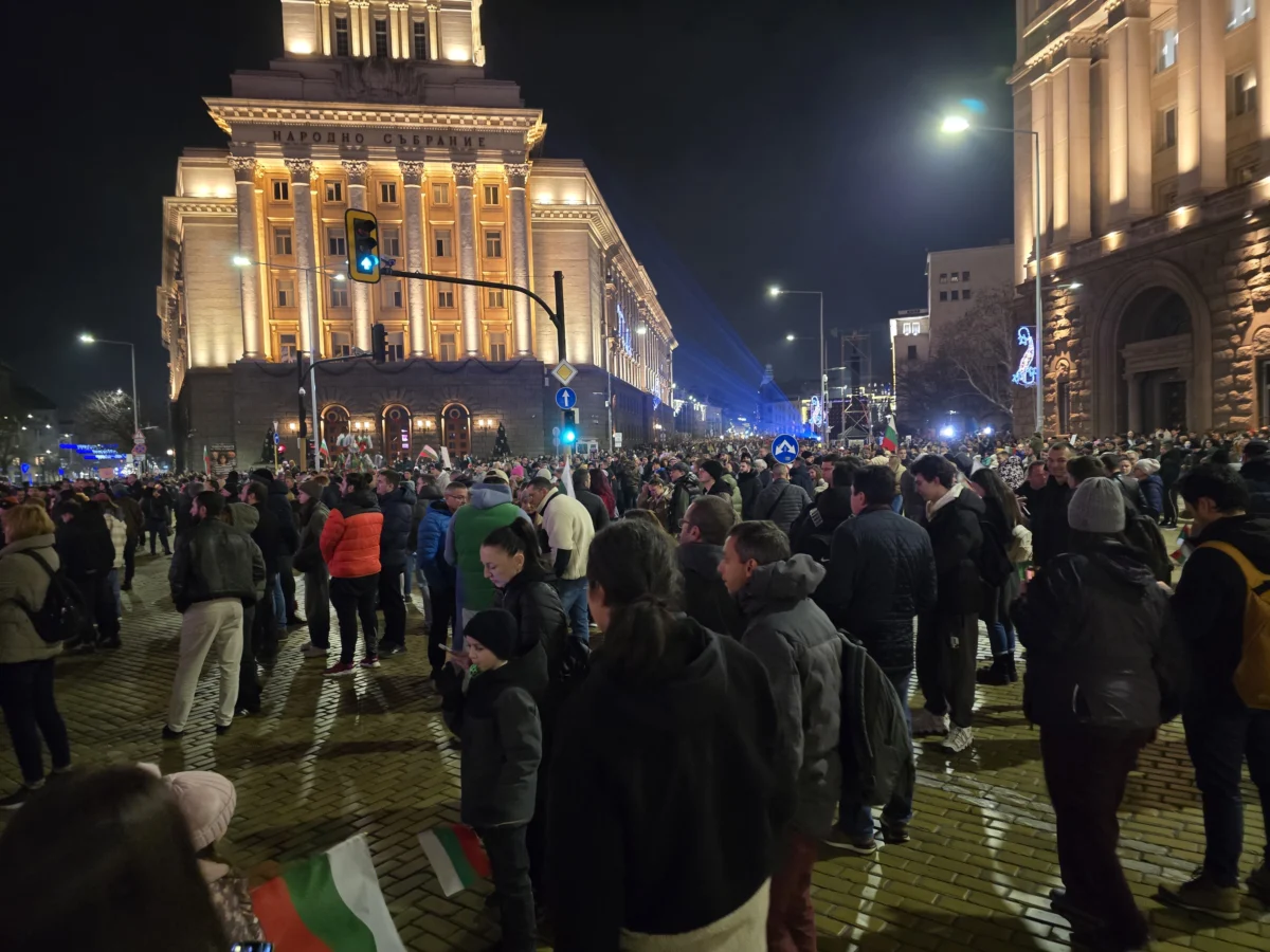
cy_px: 476
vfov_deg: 58.9
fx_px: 844
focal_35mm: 23
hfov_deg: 73.9
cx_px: 635
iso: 1250
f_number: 1.7
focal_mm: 6.3
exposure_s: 1/33.3
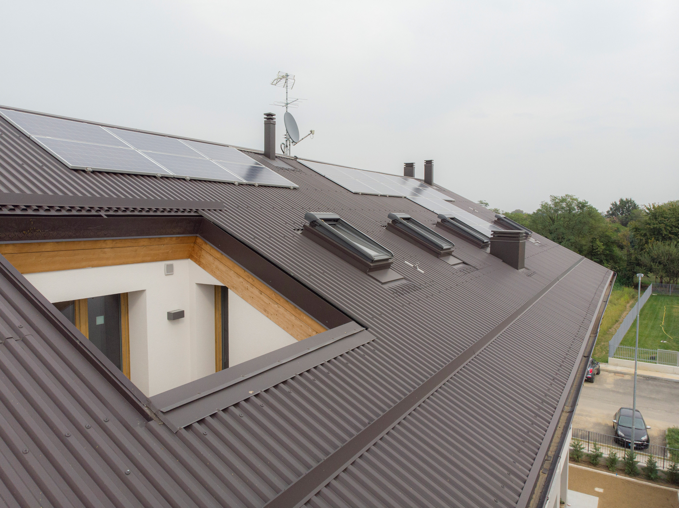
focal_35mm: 24
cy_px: 254
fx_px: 471
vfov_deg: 56.8
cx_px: 340
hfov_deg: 71.6
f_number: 2.8
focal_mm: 4.5
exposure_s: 1/750
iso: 100
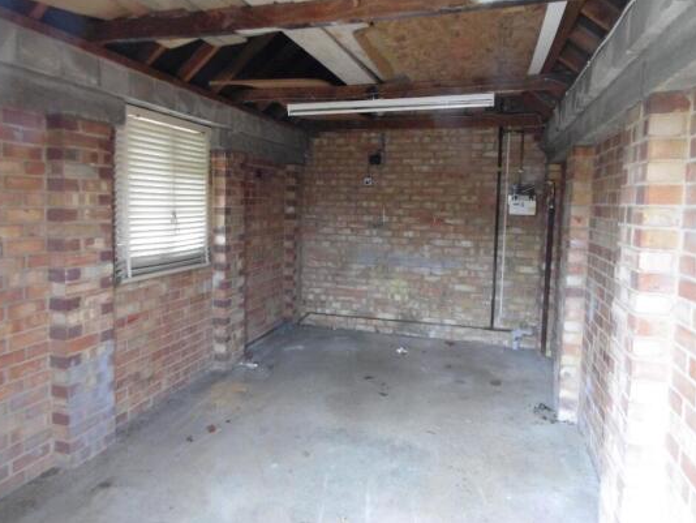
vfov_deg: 56.8
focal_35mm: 24
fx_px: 483
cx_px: 320
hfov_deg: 71.5
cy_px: 239
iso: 400
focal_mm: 4
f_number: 3
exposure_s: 1/50
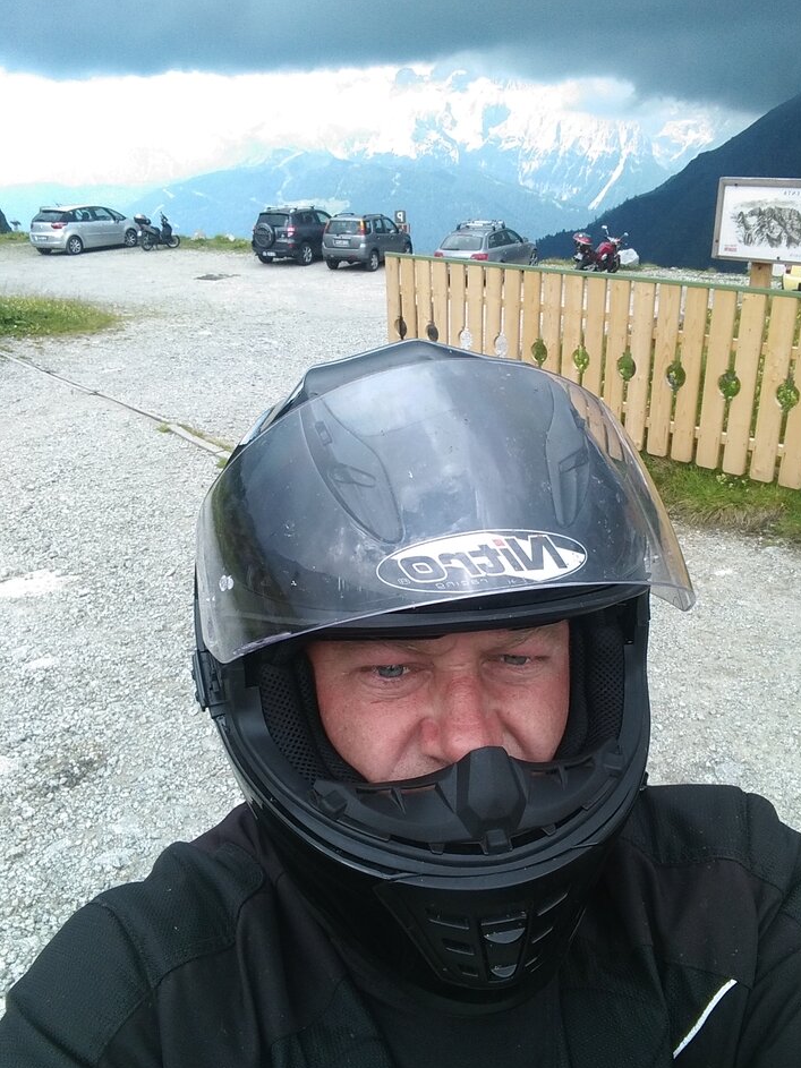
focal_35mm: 28
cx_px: 454
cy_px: 582
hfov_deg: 49.6
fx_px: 864
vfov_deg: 63.3
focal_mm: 2.38
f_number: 2.4
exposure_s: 1/280
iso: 100
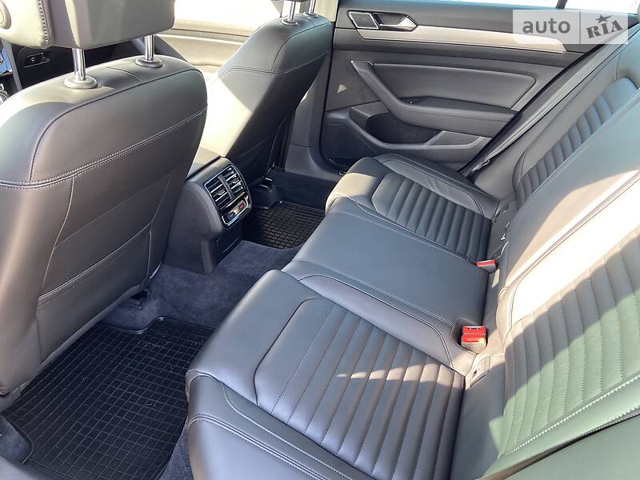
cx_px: 320
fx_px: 481
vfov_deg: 53.1
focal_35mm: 26
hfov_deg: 67.3
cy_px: 240
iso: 125
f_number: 1.8
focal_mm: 4.2
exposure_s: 1/69
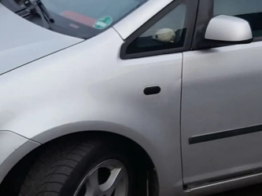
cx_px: 219
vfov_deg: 19.6
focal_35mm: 75
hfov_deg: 25.4
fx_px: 568
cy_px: 75
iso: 20
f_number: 2
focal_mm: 4.6
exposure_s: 1/158
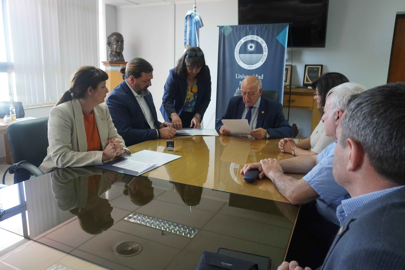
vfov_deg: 47.9
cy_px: 133
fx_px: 304
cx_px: 197
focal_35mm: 27
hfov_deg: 67.4
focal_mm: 16
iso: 1600
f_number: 4
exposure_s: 1/160
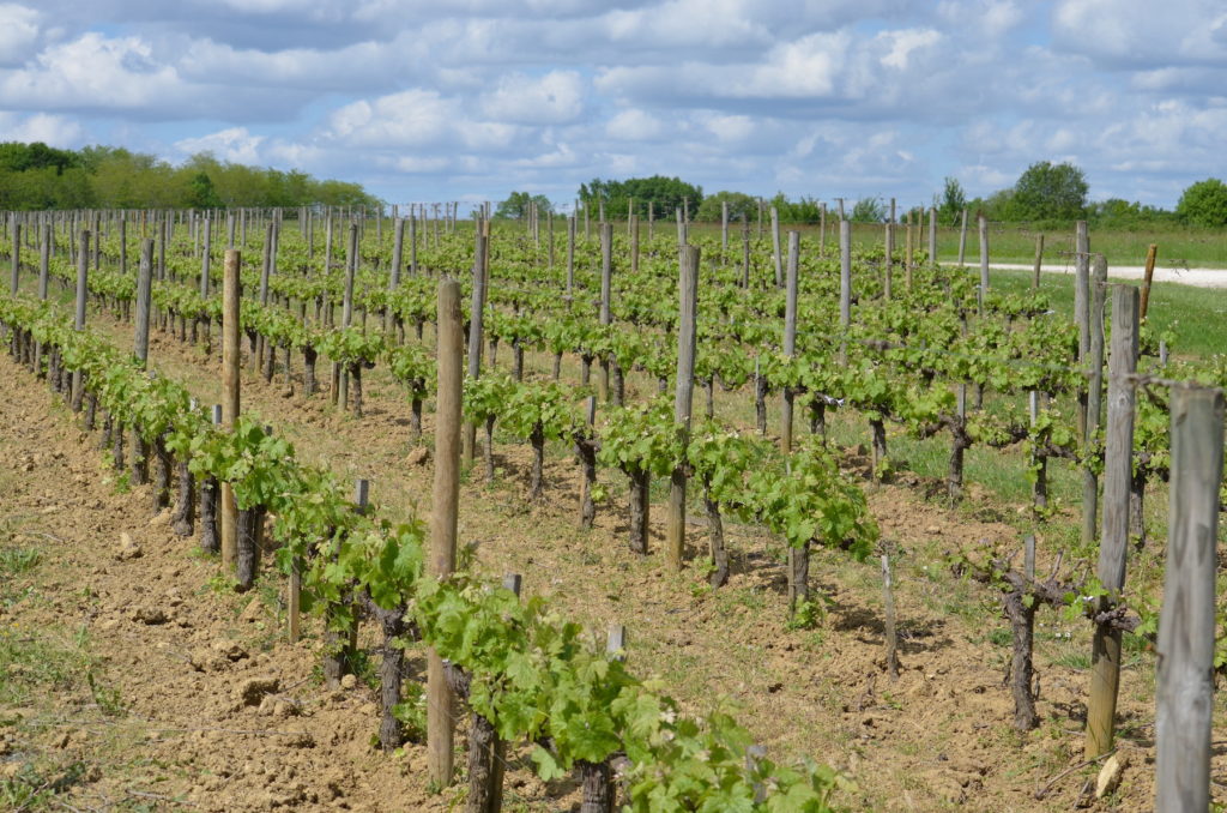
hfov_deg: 23.4
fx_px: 2959
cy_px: 406
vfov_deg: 15.6
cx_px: 614
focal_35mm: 87
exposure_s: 1/400
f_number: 8
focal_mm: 58
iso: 100
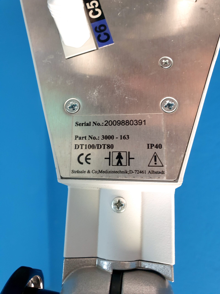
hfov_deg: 53.1
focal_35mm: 26
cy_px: 147
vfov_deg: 67.3
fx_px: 220
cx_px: 110
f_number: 2.4
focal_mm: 4.3
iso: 320
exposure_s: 1/25
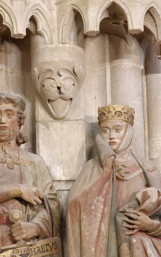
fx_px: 1853
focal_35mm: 264
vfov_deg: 8.0
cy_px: 128
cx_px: 60
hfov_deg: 5.0
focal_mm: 115
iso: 6400
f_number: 5.6
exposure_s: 1/30
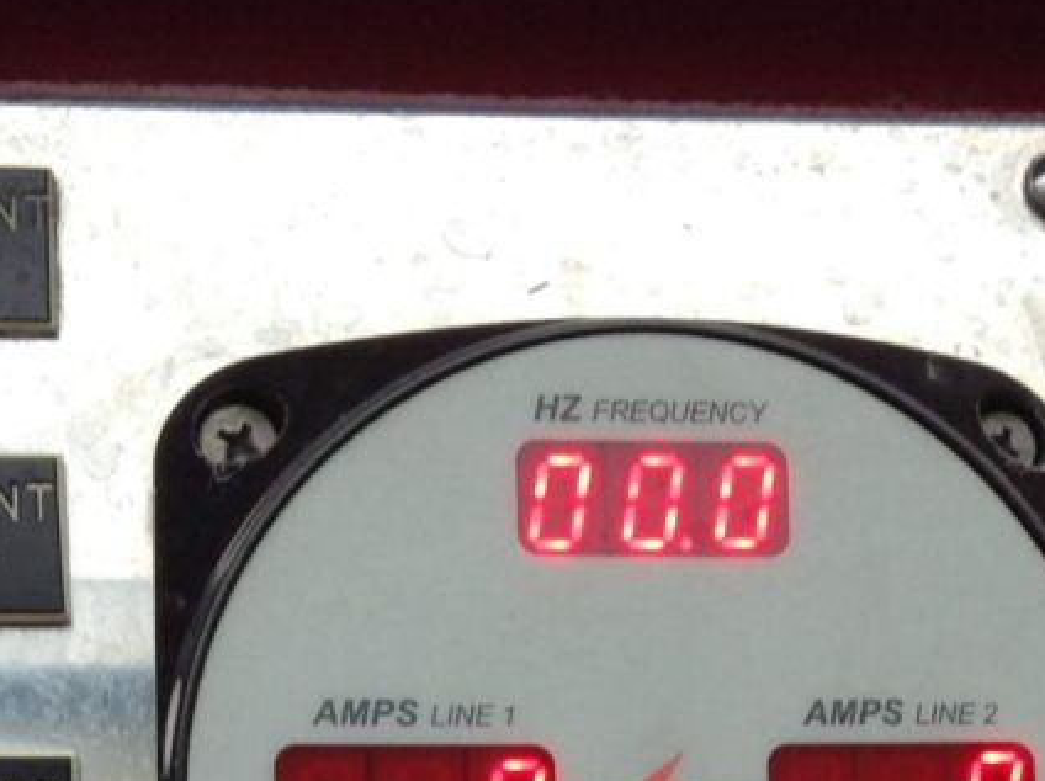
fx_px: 2744
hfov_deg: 21.5
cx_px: 646
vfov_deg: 15.5
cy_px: 1003
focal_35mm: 91
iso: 40
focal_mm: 3.3
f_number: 2.4
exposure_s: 1/120
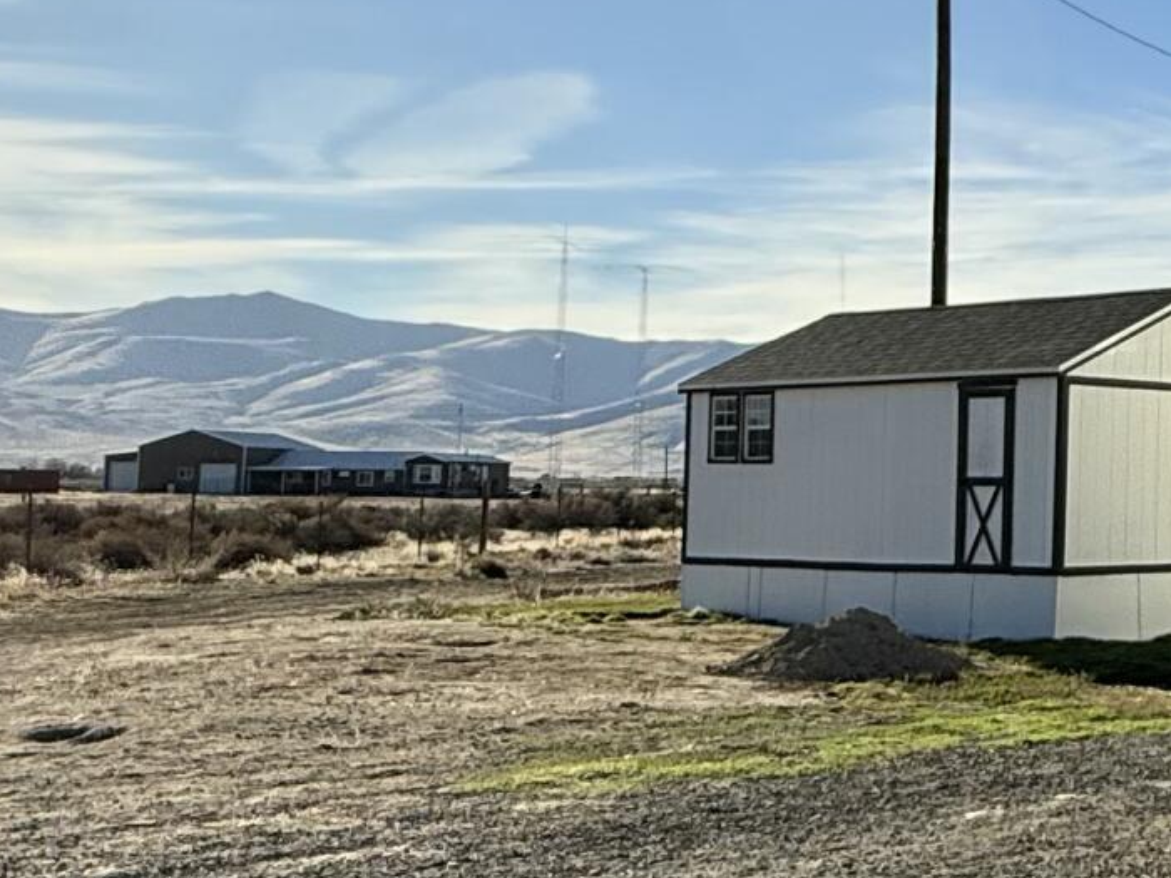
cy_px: 336
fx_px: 2030
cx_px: 1664
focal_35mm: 60
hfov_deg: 25.7
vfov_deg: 24.4
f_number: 2.2
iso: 50
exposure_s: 1/2165
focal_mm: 2.22
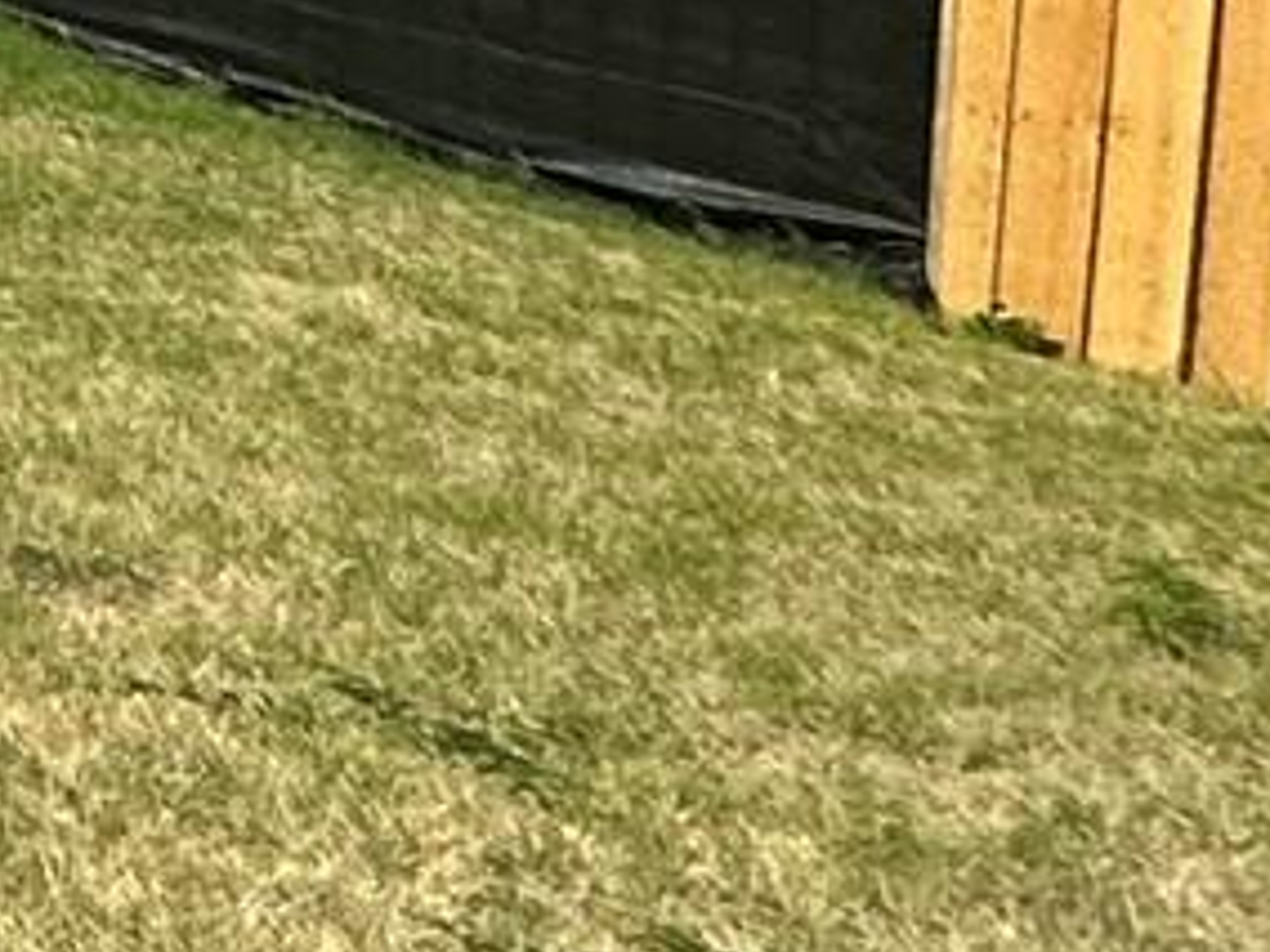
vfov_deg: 12.8
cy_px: -952
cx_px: -3197
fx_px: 3706
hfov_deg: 9.5
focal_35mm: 101
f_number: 2.2
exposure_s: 1/2959
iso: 50
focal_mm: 2.22
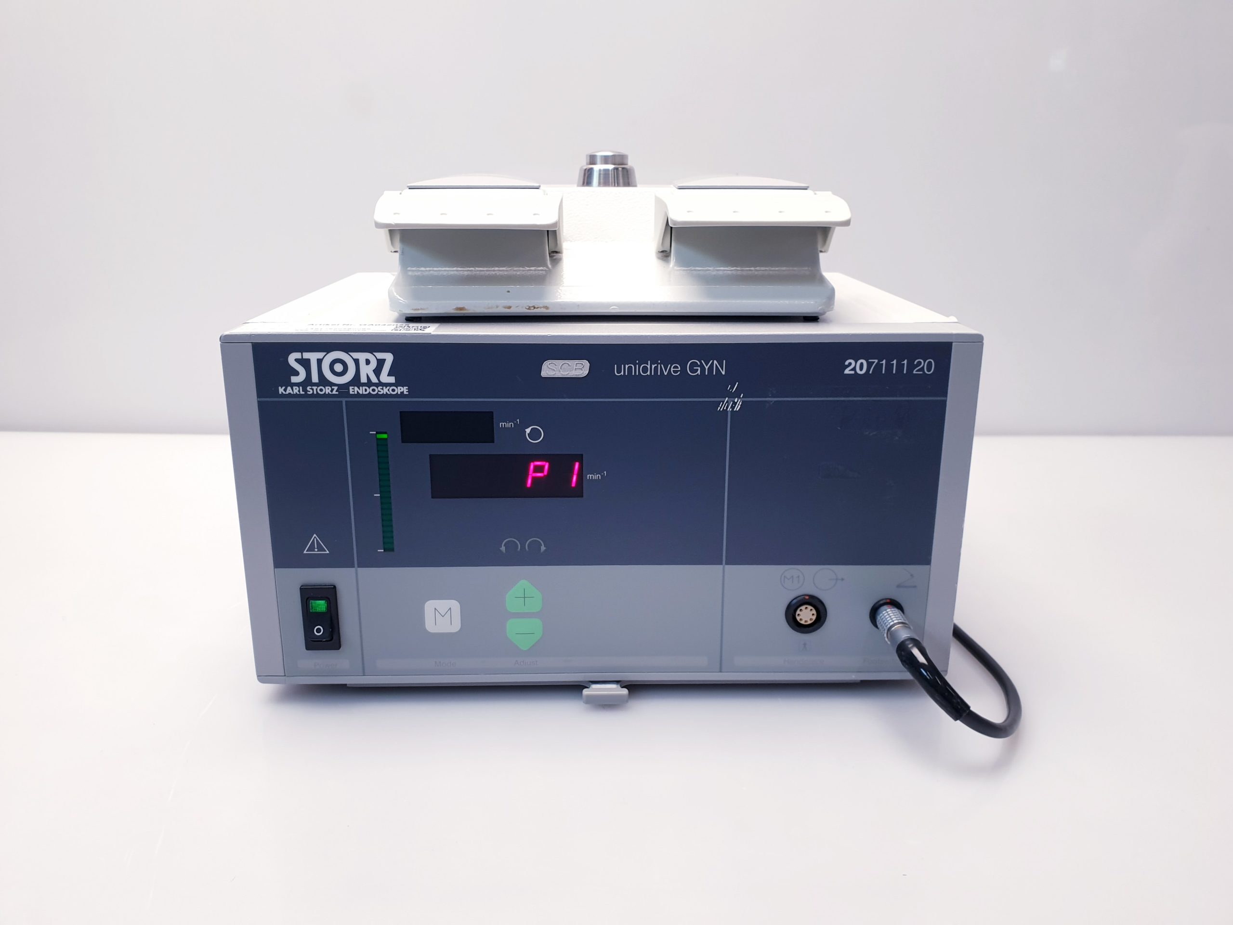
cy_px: 462
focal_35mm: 26
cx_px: 616
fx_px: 926
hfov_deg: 67.3
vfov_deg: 53.1
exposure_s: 1/50
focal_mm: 4.3
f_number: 2.4
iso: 80
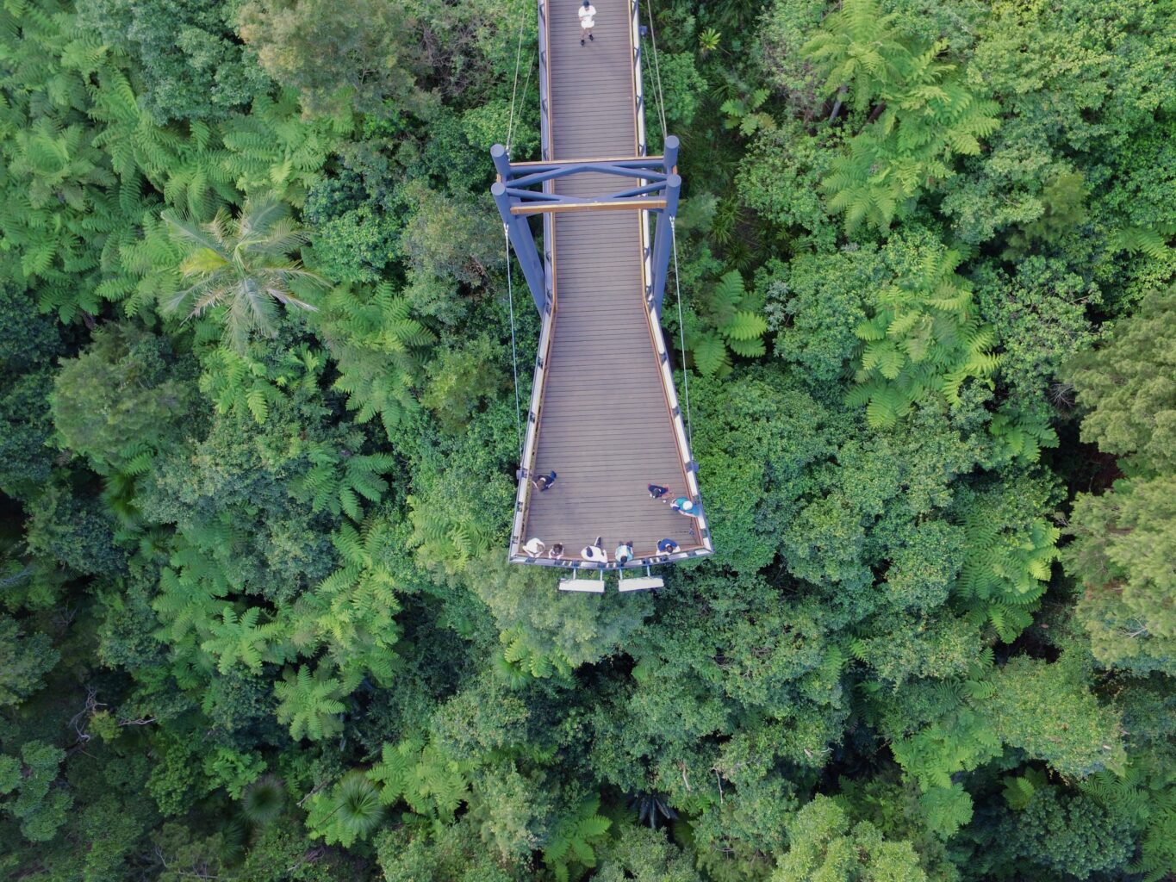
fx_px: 680
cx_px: 588
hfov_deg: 81.7
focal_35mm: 20
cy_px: 441
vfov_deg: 66.0
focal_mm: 3.61
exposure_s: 1/100
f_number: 2.8
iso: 153
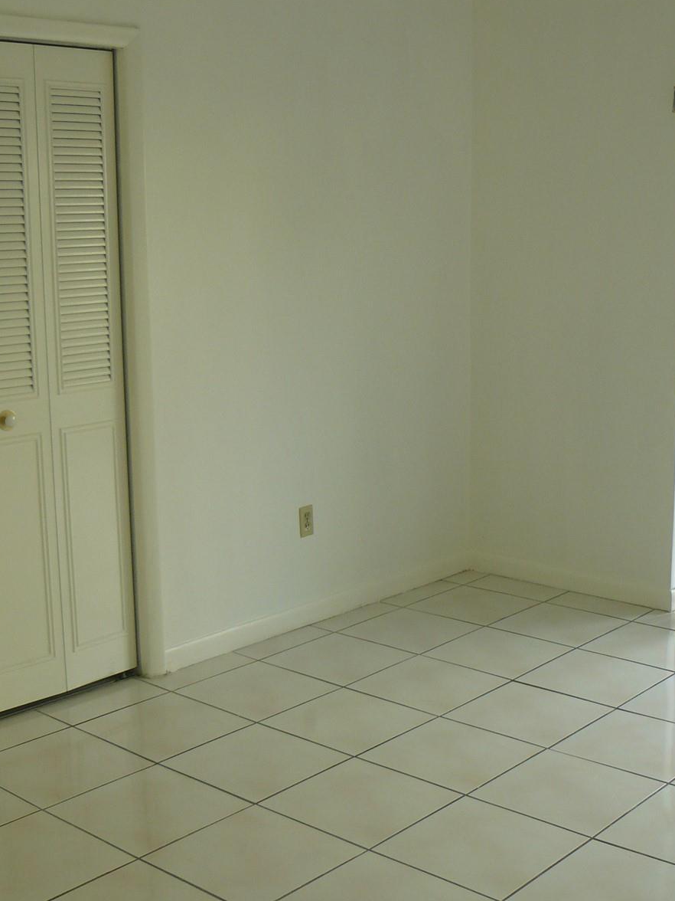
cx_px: 380
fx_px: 1274
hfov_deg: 29.6
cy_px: 454
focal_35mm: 49
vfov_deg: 38.9
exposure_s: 1/125
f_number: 2.8
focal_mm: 6
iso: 100
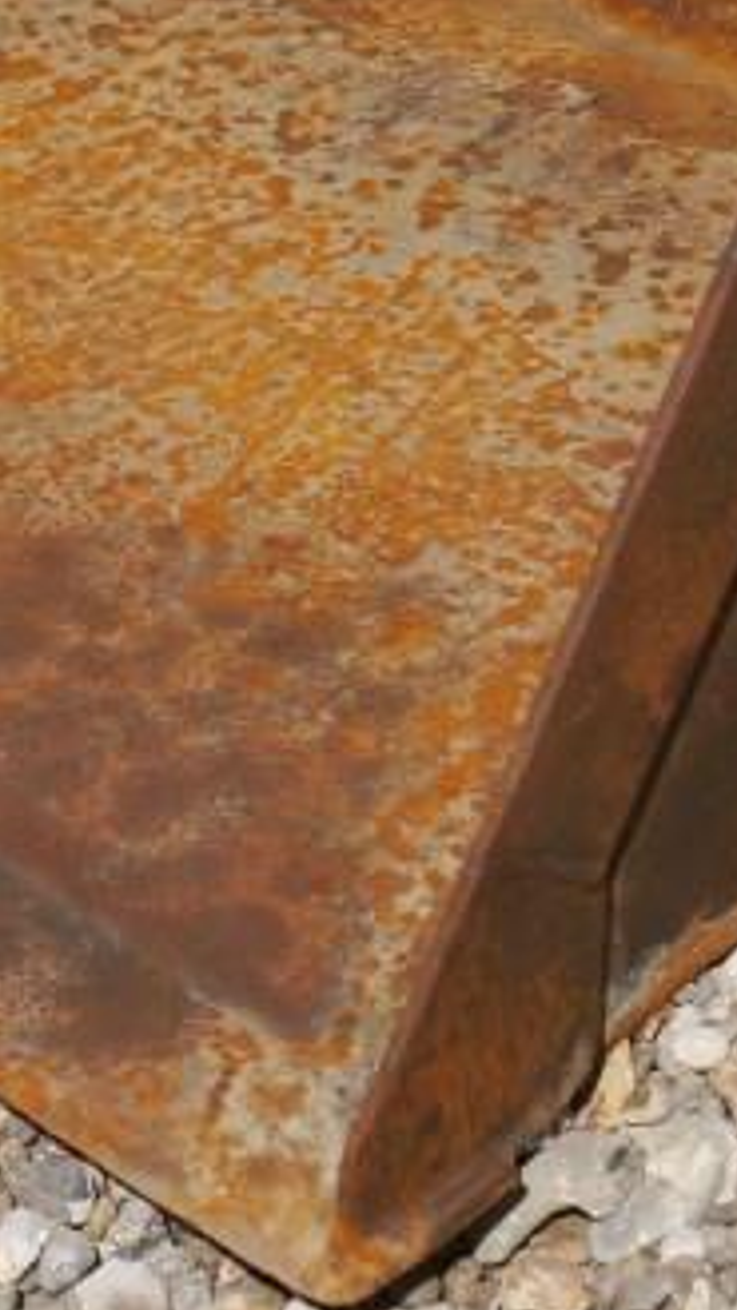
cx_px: -135
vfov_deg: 17.0
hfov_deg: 9.8
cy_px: -139
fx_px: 4240
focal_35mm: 122
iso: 160
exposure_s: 1/500
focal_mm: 18
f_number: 9
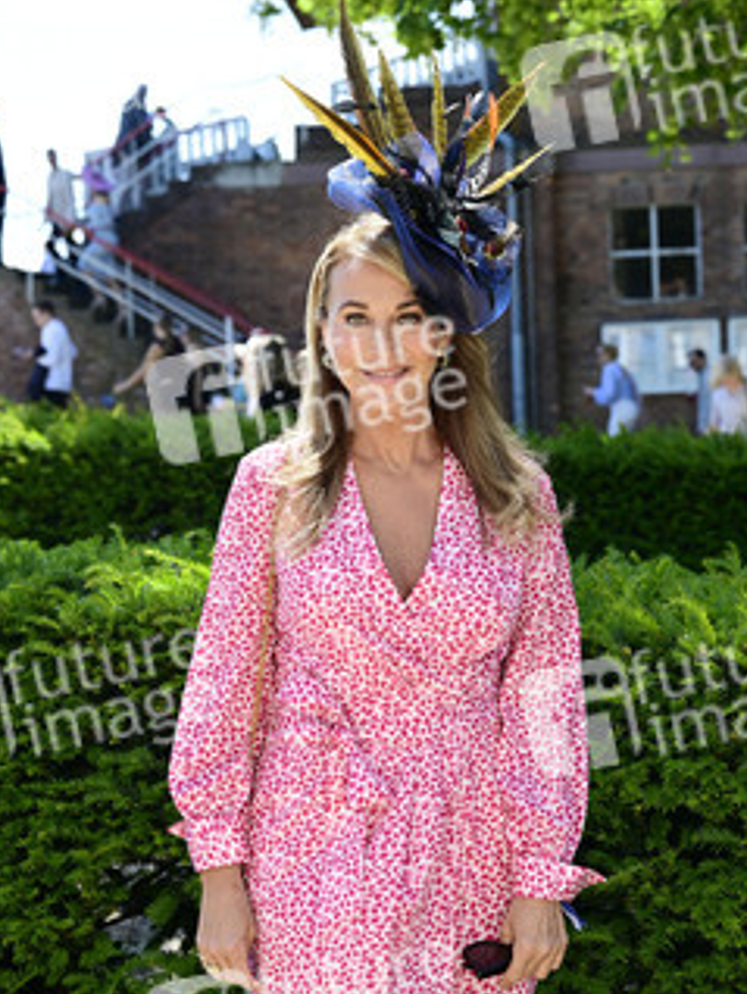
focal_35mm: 70
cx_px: 397
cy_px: 547
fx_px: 2011
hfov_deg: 21.0
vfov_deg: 27.7
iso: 100
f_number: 5
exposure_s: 1/200
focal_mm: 58
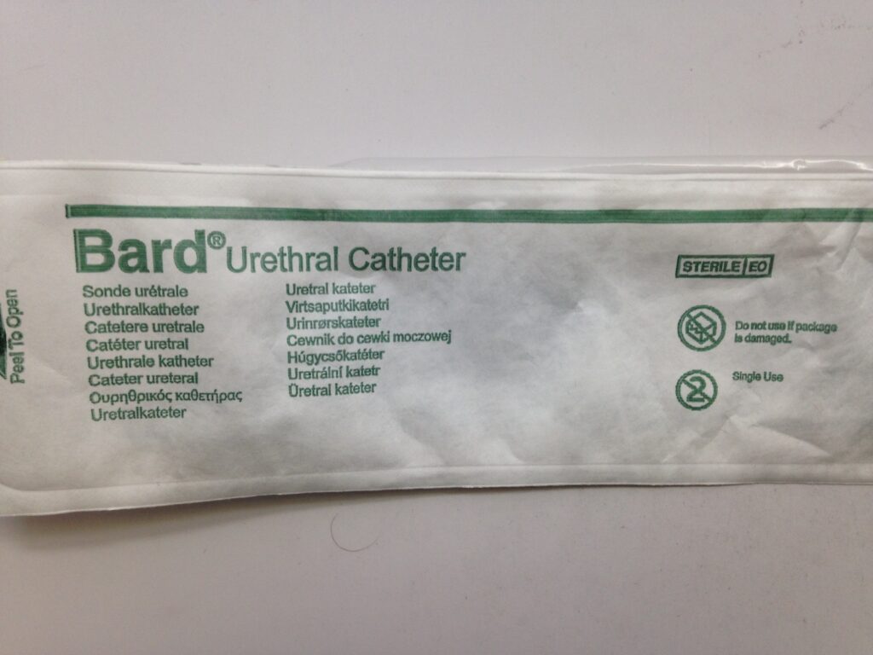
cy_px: 328
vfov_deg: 42.9
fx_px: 832
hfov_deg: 55.4
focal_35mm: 33
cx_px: 436
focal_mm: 4.12
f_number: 2.4
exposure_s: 1/60
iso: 64
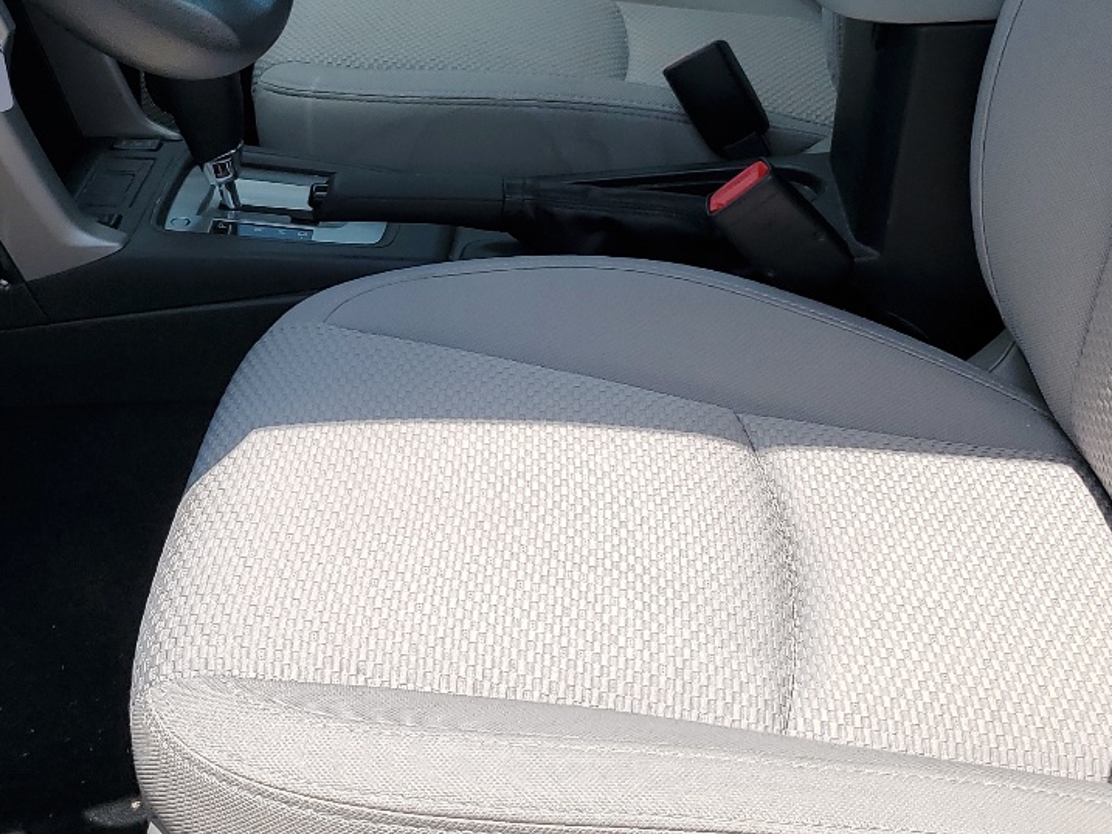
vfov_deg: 24.9
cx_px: 419
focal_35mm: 58
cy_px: 192
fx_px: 1863
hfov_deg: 33.1
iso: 50
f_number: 1.5
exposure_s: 1/2000
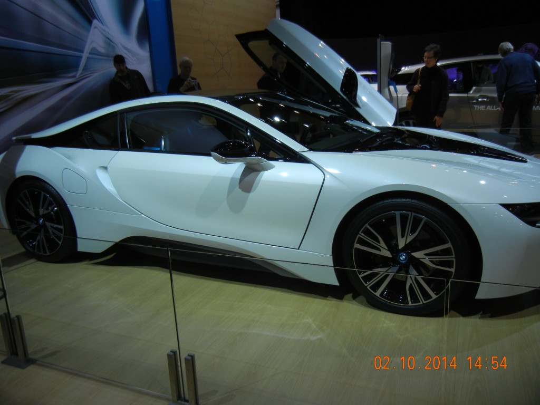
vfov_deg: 46.8
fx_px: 468
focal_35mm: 30
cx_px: 270
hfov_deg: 60.0
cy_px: 202
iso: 160
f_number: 3.5
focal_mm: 5.4
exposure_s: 1/134
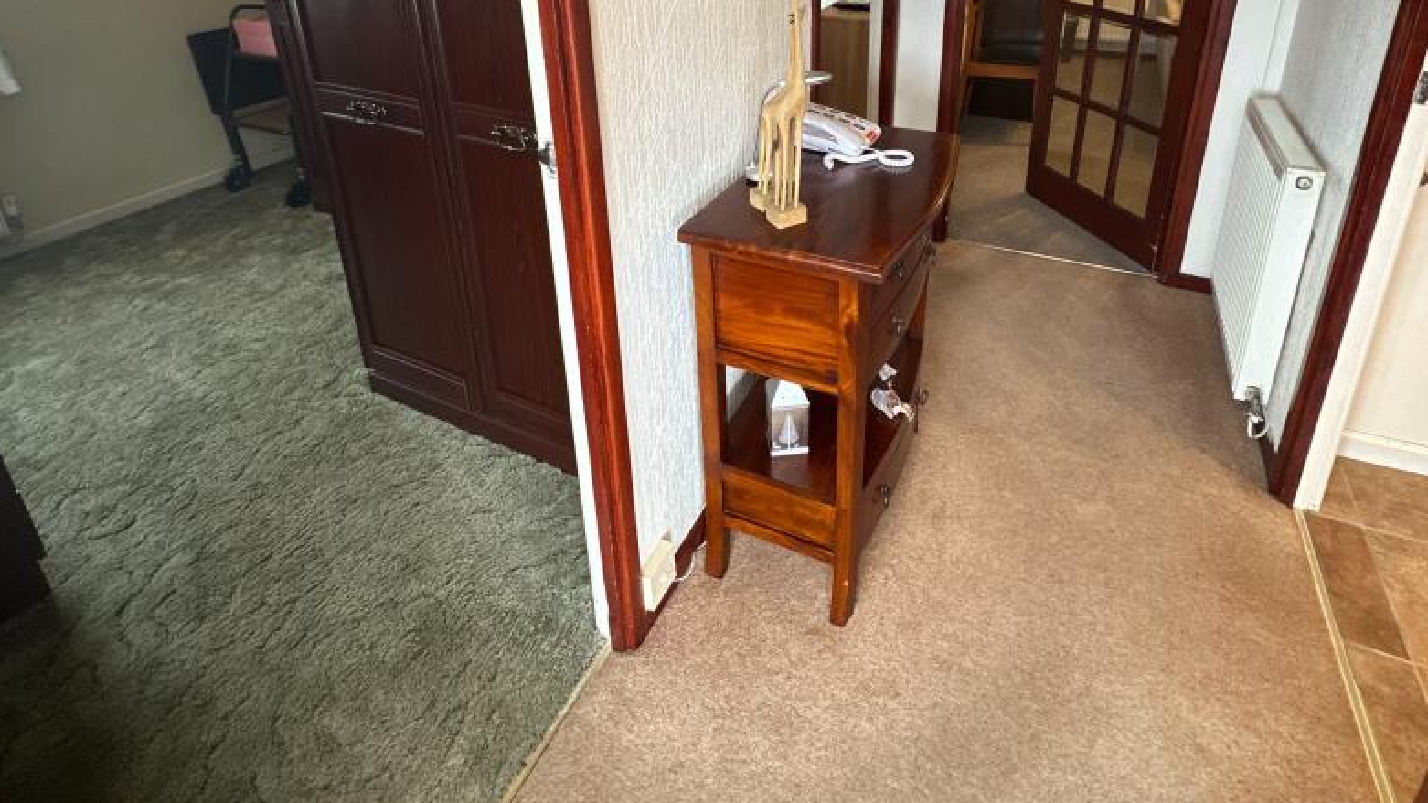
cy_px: 146
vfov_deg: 51.9
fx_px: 757
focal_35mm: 20
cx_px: 755
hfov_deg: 86.5
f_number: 2.2
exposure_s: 1/100
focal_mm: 2.22
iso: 250
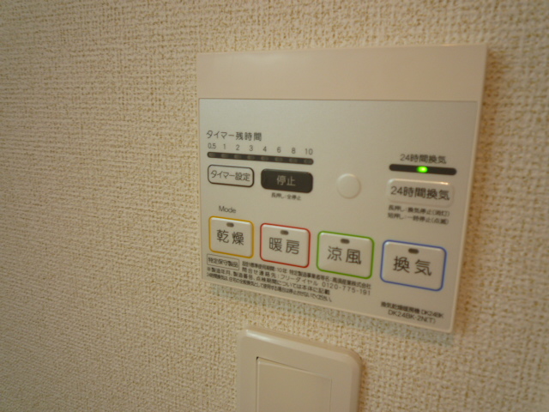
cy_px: 206
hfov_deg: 69.4
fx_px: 396
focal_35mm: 25
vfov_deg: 54.9
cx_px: 274
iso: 100
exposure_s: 1/30
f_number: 2.8
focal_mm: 4.4
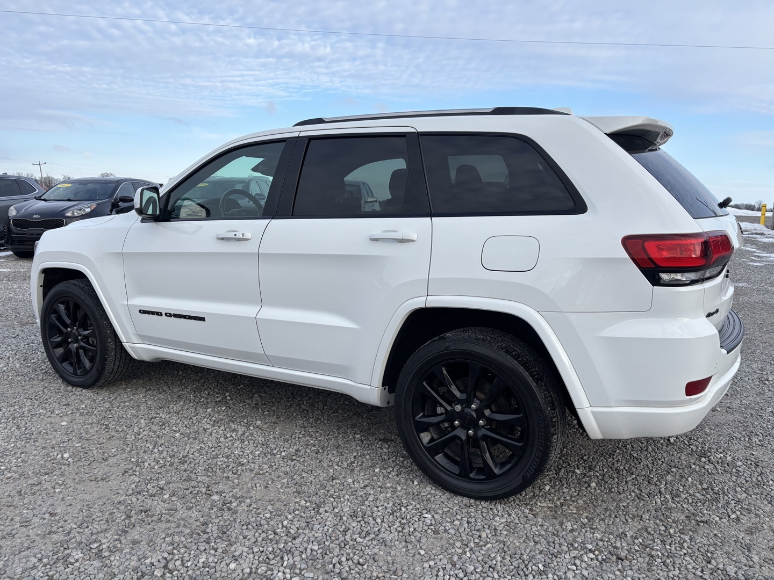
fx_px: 581
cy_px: 290
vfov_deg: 53.1
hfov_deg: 67.3
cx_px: 387
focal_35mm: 26
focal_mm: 5.96
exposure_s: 1/1477
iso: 50
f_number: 1.6
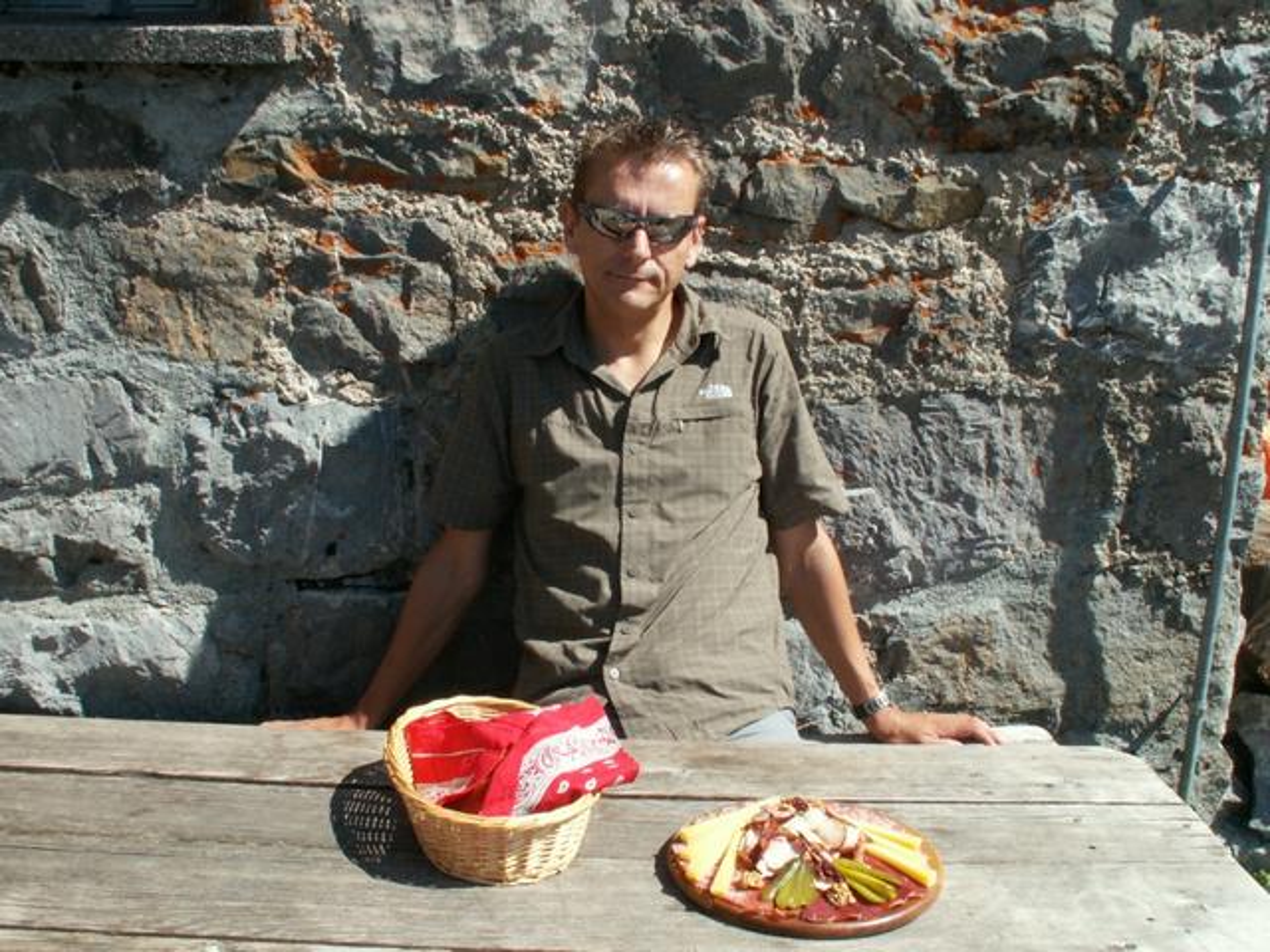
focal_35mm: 35
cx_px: 635
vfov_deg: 40.7
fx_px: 1284
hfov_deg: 52.6
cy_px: 476
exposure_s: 1/100
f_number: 8
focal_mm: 5.86
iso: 50
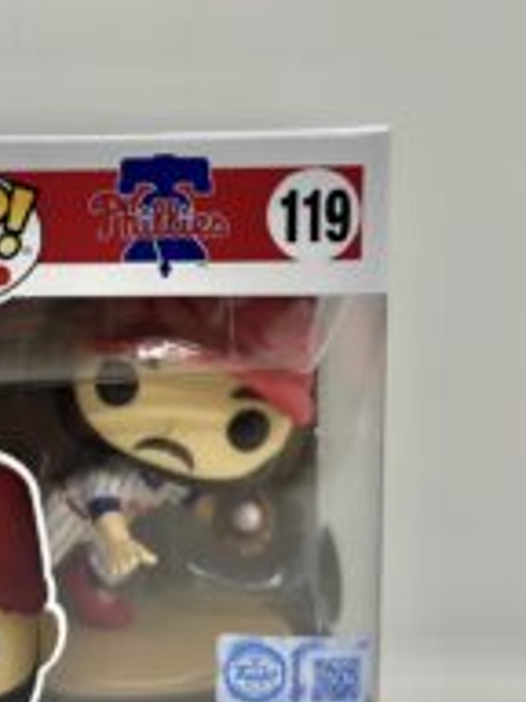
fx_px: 1013
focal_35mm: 50
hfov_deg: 28.6
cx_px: 117
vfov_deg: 38.1
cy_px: 311
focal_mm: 6.86
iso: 64
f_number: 1.78
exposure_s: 1/223
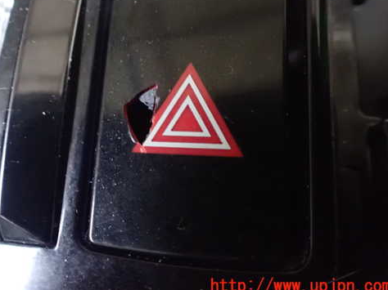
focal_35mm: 38
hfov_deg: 48.6
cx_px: 150
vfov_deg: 37.5
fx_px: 426
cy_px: 113
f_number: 2.3
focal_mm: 5.4
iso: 1600
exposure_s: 1/30
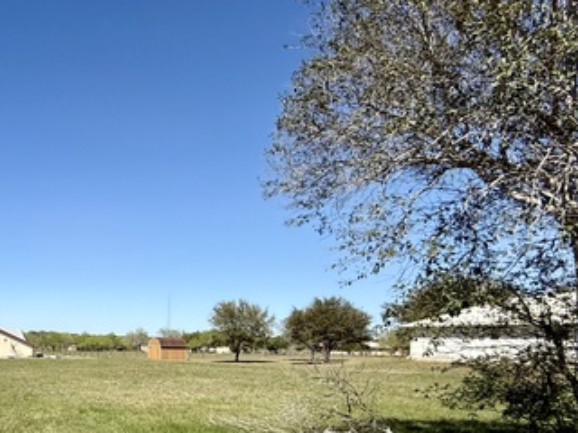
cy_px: 334
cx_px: 11
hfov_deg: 51.8
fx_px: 468
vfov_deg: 47.6
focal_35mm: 28
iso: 50
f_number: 2.2
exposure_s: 1/2611
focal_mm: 2.22
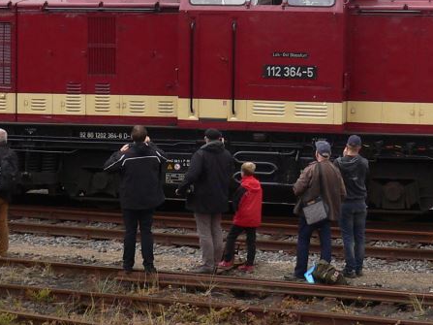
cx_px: 281
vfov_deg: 13.4
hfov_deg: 17.9
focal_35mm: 110
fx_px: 1376
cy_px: 50
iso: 100
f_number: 3.1
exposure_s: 1/125
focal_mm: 6.8
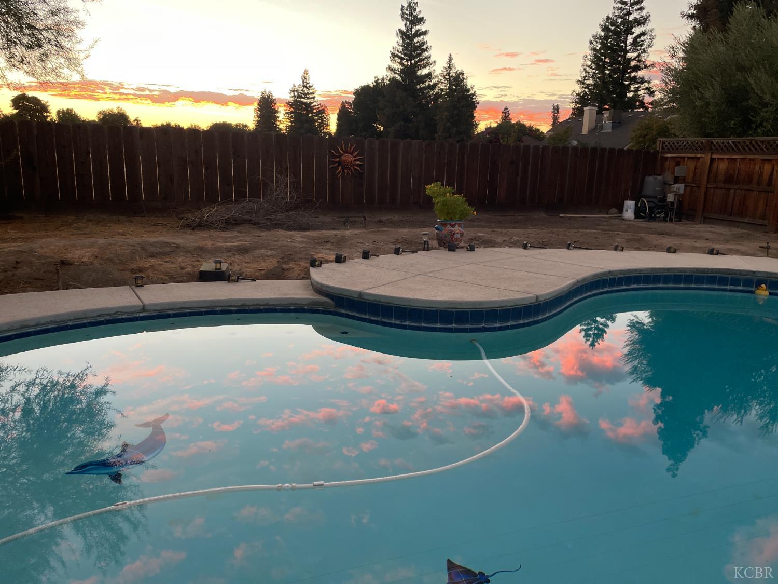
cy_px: 292
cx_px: 389
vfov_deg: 53.1
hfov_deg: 67.3
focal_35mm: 26
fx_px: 584
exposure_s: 1/106
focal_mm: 4.2
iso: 125
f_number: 1.6
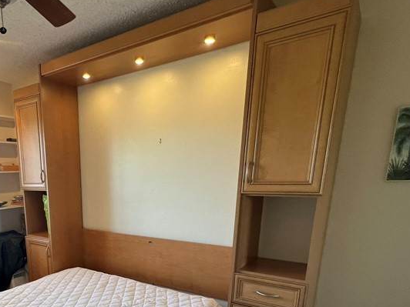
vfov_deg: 50.2
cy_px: 262
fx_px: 296
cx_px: 113
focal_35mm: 25
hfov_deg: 65.9
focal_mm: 1.57
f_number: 1.8
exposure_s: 1/120
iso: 250
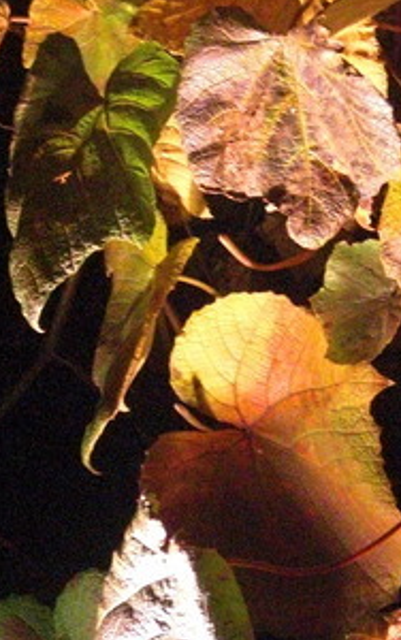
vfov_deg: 13.3
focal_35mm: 157
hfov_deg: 8.3
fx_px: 2740
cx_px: 444
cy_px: 255
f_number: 4.8
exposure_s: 1/80
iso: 1600
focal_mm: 15.7
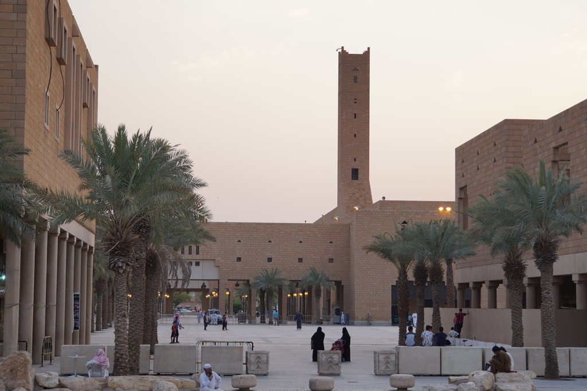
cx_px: 294
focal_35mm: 76
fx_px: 1247
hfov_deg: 26.5
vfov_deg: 17.8
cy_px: 196
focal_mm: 51
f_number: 5.6
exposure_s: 1/80
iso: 100
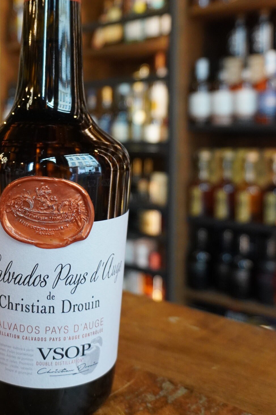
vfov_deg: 45.9
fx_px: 483
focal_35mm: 42
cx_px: 47
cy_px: 148
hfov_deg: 30.9
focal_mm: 16
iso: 1600
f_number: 3.5
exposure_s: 1/160
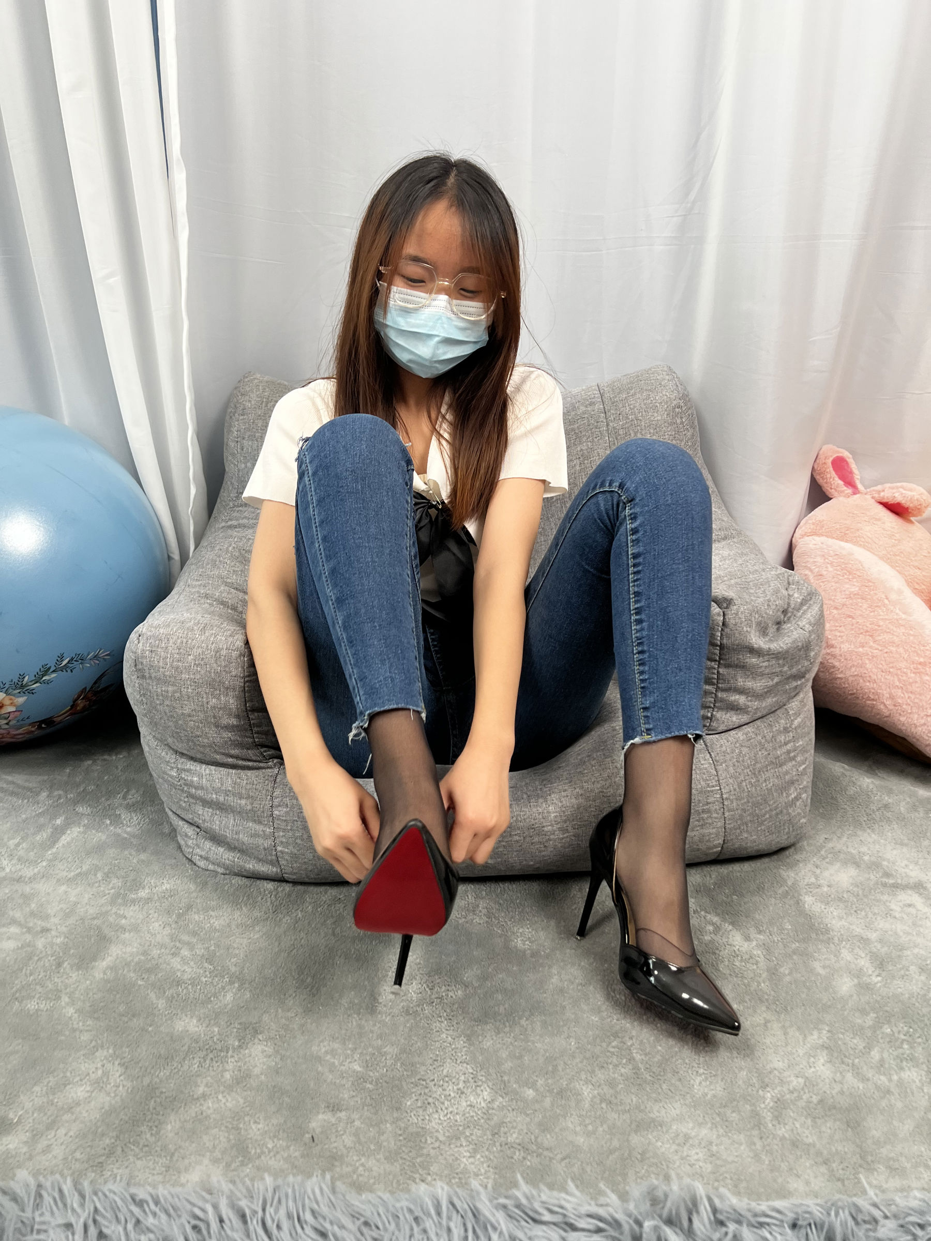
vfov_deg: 67.3
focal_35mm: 26
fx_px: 932
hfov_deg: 53.1
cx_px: 466
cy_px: 620
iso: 64
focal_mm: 5.7
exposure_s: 1/100
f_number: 1.5
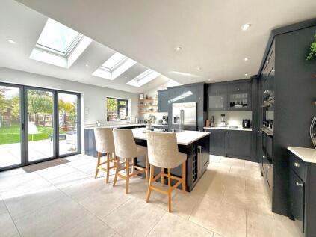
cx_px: 158
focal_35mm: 14
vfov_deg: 85.6
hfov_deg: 102.1
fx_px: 128
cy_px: 118
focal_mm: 2.22
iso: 64
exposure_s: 1/185
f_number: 2.2
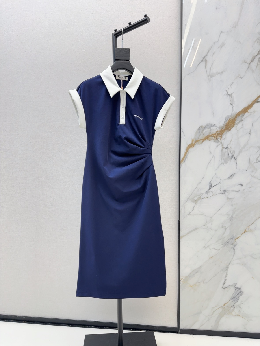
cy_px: 173
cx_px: 130
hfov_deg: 56.8
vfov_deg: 71.6
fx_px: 240
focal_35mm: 24
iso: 50
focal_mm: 6.86
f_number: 1.78
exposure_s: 1/117
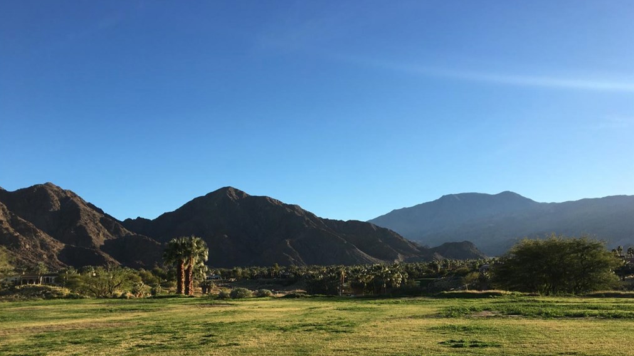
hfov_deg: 61.0
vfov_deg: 36.4
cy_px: 229
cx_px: 316
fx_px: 538
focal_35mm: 32
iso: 25
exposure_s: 1/1115
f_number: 2.2
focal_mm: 4.15
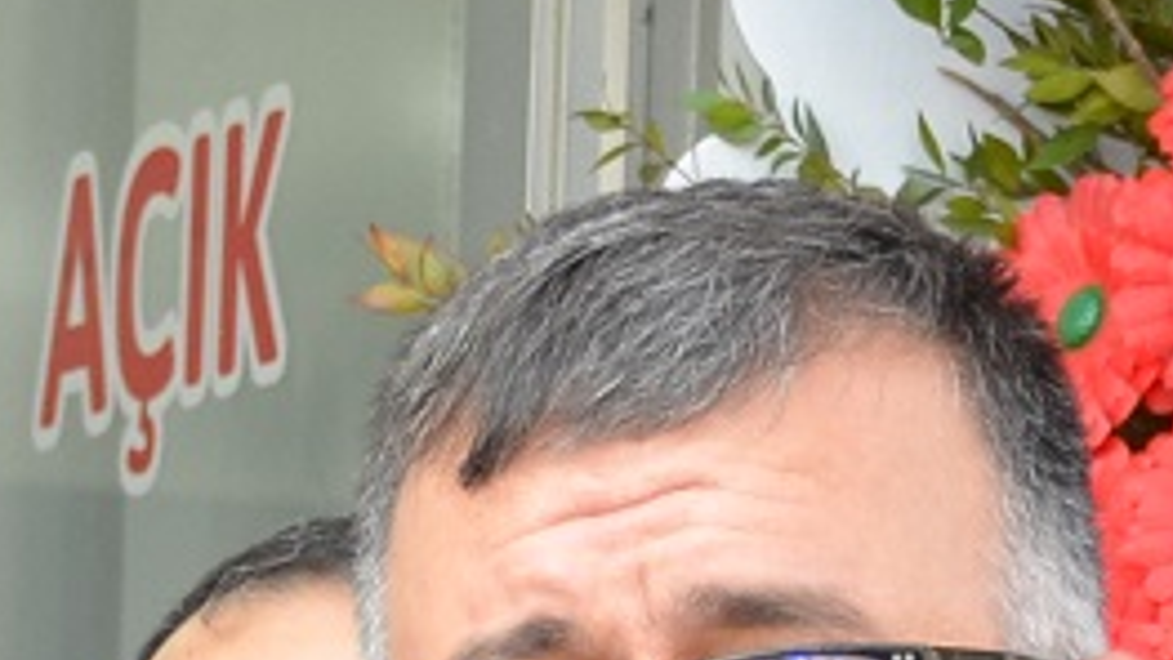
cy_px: 1819
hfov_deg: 3.6
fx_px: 18539
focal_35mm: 596
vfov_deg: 2.0
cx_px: -31
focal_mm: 50
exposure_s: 1/100
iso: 400
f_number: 5.6
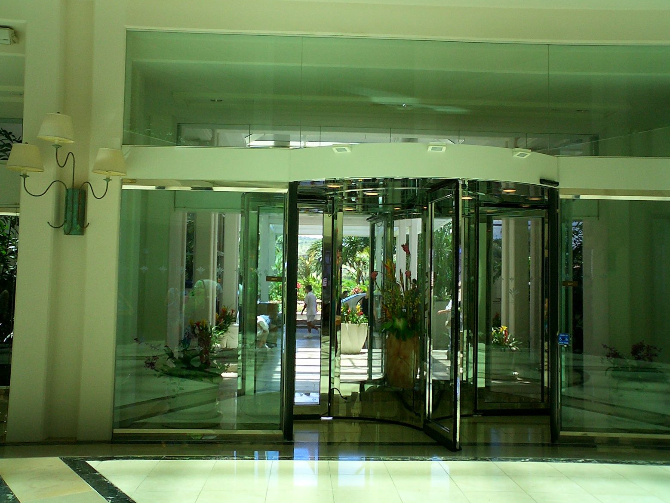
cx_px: 337
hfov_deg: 49.0
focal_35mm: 38
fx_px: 735
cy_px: 256
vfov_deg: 37.7
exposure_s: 1/320
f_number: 3.5
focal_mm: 5.6
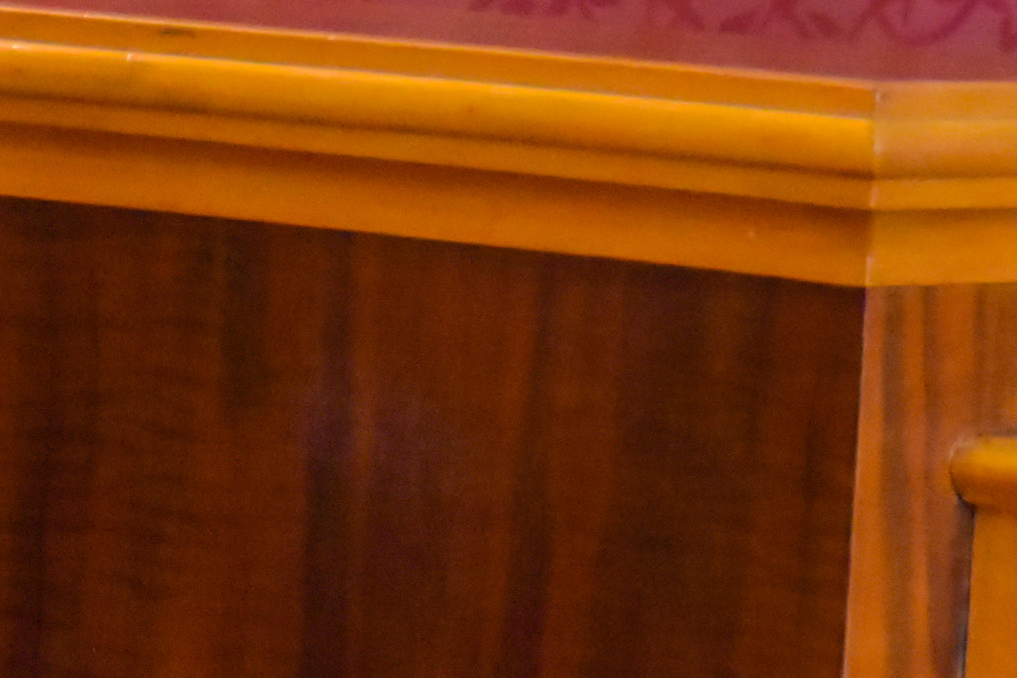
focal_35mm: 330
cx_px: 1698
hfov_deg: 6.1
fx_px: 9322
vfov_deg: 4.1
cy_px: -554
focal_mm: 56
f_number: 4.8
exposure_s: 1/60
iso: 6400
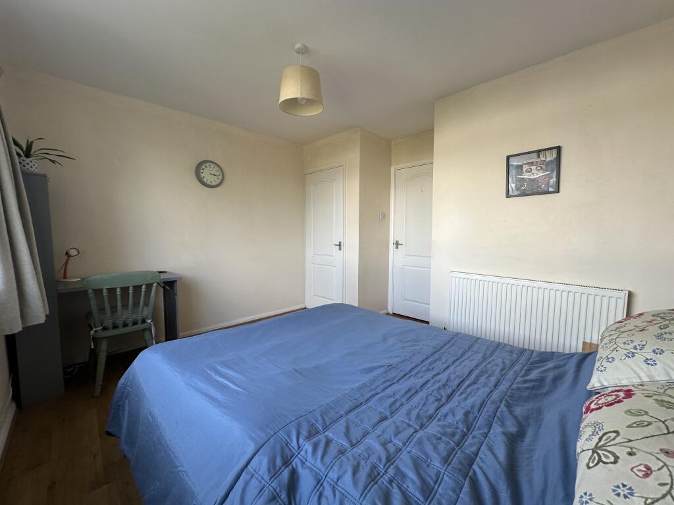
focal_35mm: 14
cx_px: 337
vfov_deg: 85.7
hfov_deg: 102.1
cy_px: 252
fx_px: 273
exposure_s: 1/99
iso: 64
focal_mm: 2.22
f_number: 2.2
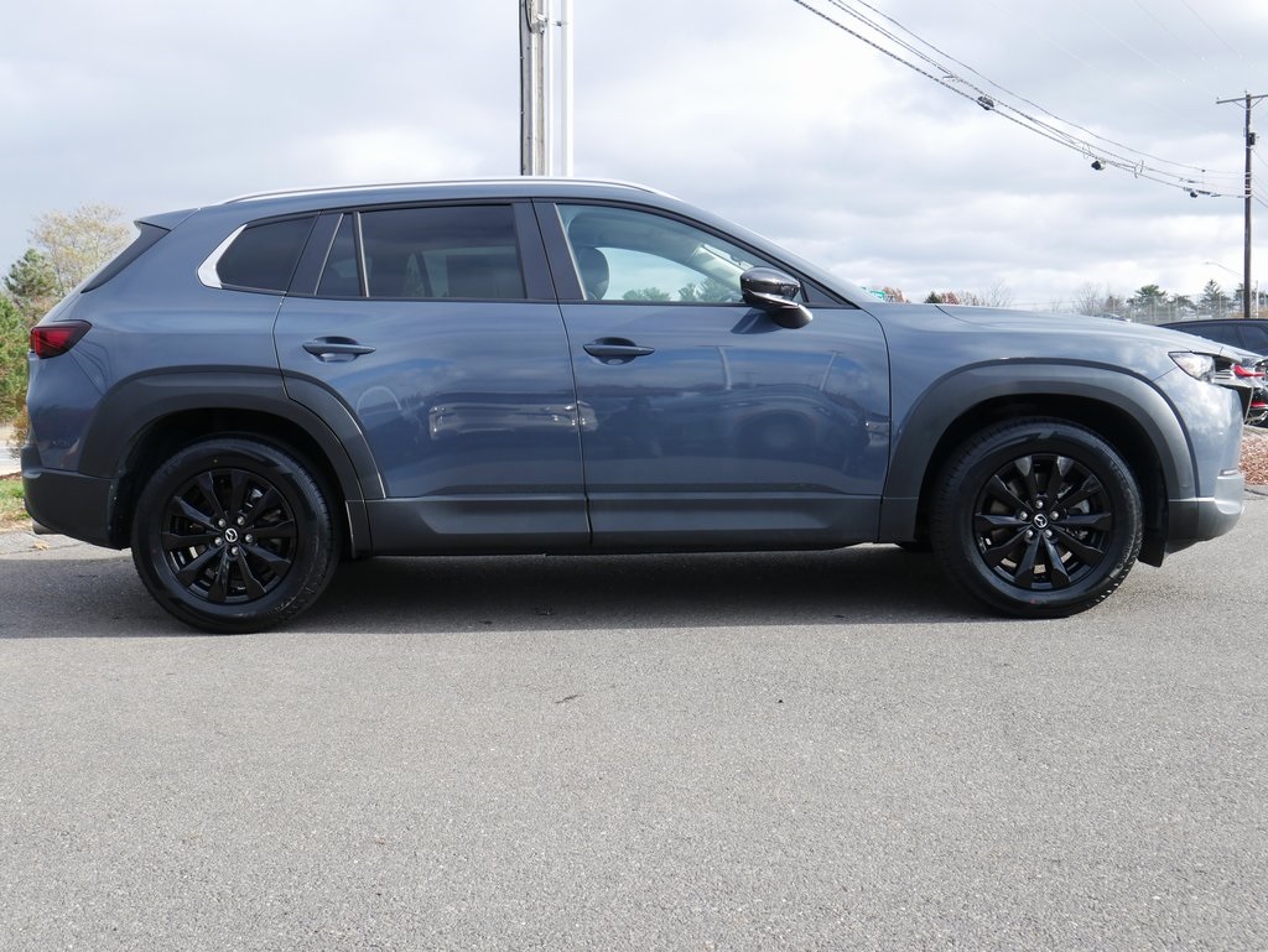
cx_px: 634
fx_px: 1319
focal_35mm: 36
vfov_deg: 39.7
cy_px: 476
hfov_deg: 51.3
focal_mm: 18
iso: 200
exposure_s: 1/200
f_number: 6.3
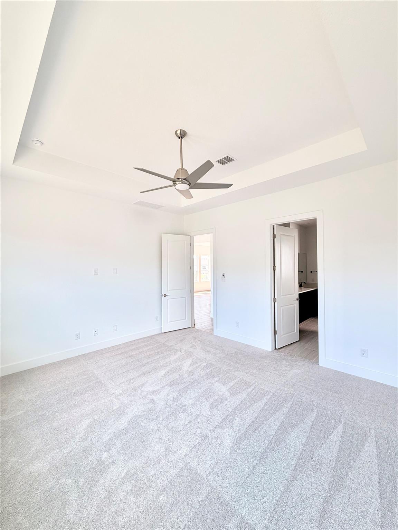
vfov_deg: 102.1
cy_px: 265
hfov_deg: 85.7
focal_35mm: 14
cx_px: 199
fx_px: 215
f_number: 2.2
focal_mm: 2.22
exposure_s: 1/121
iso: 64
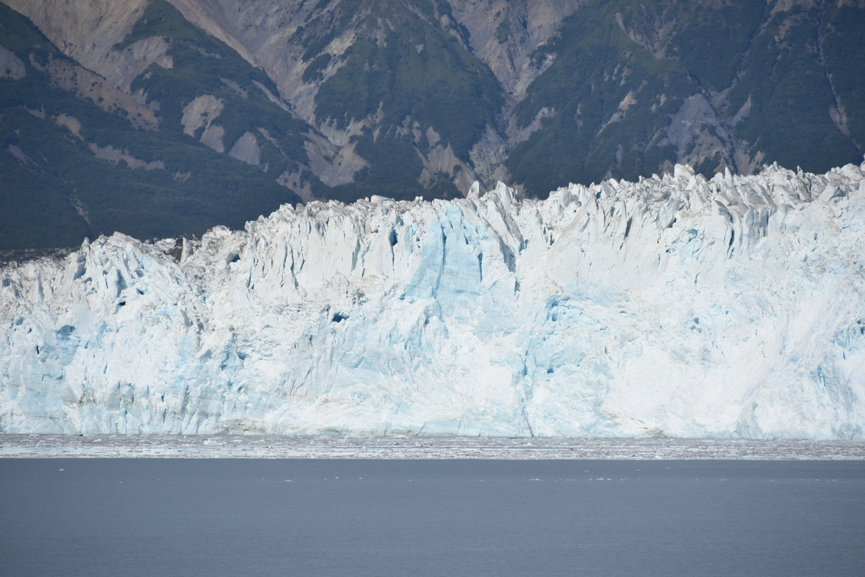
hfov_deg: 6.9
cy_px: 288
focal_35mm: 300
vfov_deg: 4.6
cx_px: 432
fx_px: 7210
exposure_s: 1/640
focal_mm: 300
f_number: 9
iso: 100
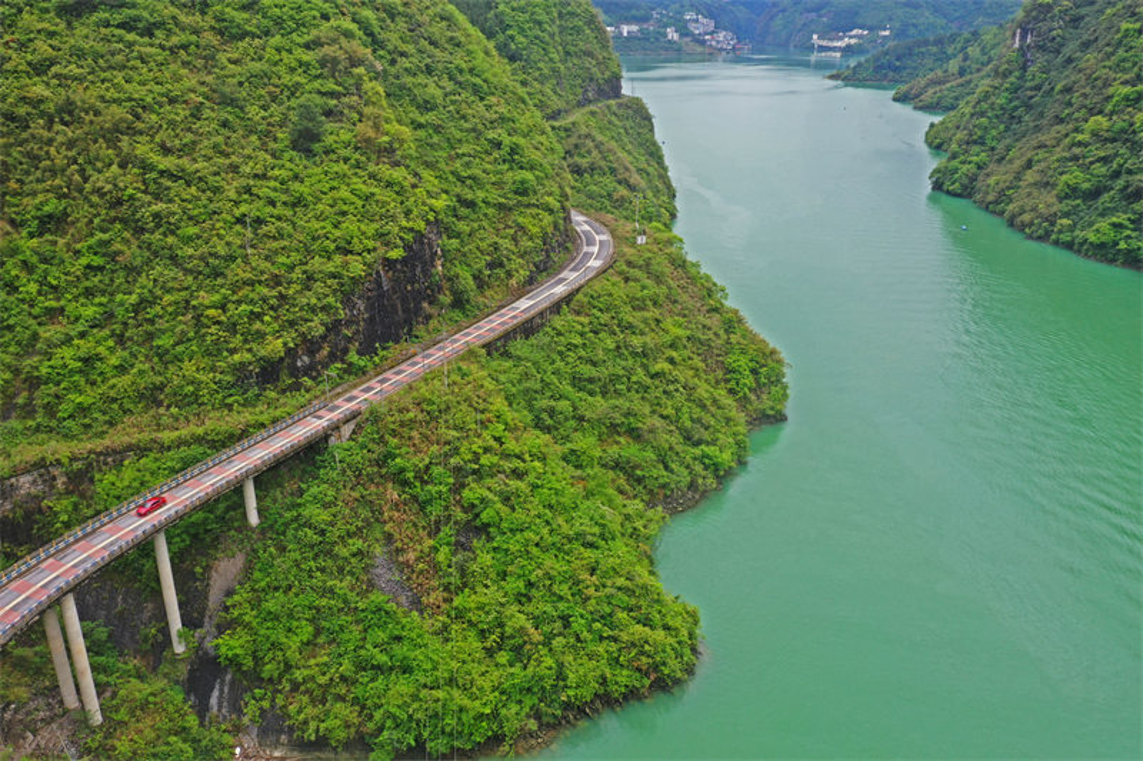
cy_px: 380
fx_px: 889
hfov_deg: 65.5
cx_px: 572
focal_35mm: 28
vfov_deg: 46.4
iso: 100
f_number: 10
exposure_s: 1/40
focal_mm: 10.26
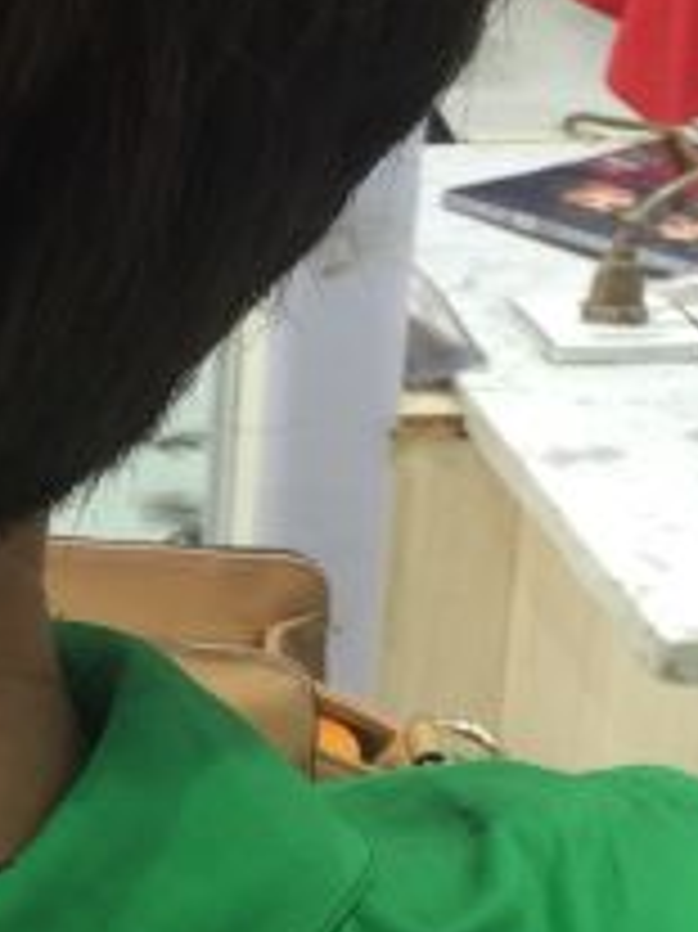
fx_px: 2637
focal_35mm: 98
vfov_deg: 20.0
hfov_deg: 14.2
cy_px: 396
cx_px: -295
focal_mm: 4.15
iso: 40
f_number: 2.2
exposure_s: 1/17
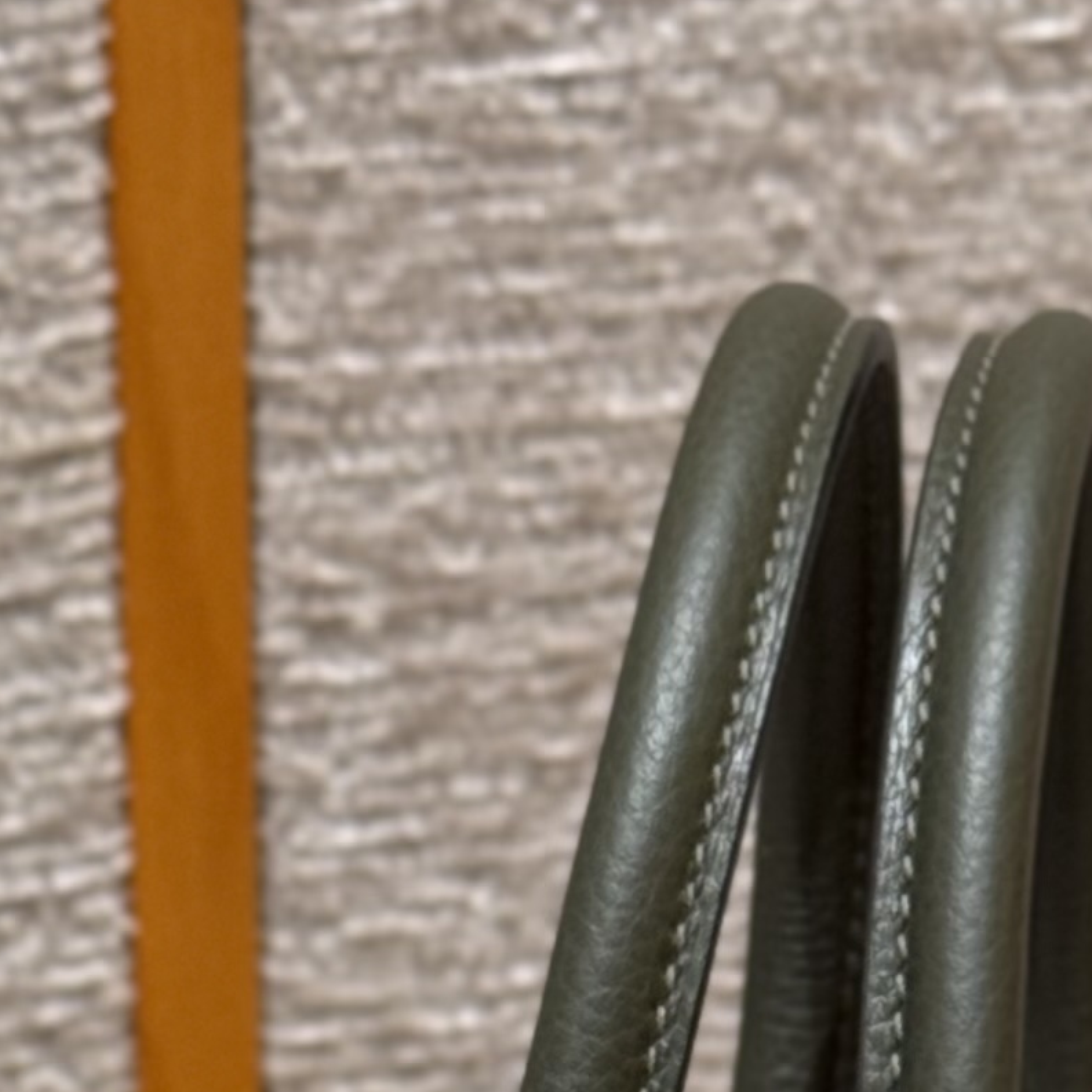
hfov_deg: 8.1
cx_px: 512
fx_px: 7709
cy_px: 2431
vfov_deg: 7.6
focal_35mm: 216
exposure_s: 1/100
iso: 125
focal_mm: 6.76
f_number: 1.78
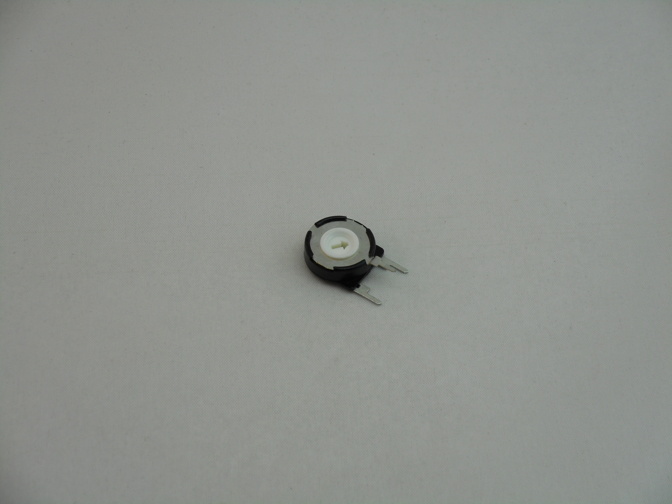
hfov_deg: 22.0
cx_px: 336
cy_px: 252
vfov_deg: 16.6
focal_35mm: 89
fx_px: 1728
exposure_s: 1/60
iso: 110
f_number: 5.6
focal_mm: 15.9
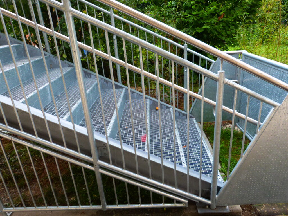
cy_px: 108
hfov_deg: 69.4
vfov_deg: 54.9
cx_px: 144
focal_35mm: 25
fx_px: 208
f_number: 2.8
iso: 200
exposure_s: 1/60
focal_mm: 4.5
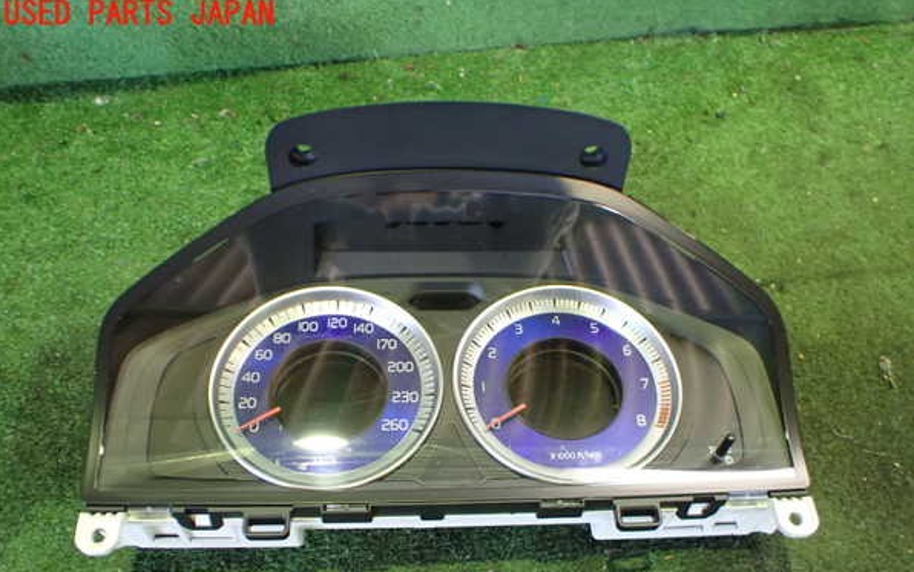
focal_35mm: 32
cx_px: 455
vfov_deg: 39.3
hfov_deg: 59.6
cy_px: 340
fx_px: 797
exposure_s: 1/40
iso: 800
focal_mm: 5.4
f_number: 2.3
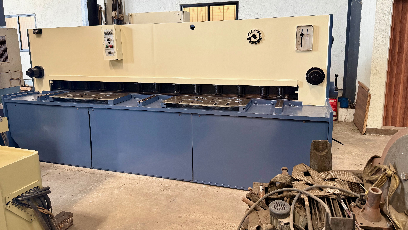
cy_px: 91
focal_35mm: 27
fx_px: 292
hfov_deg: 69.8
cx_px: 198
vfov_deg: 42.7
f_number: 1.78
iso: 320
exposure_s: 1/60
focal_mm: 6.76
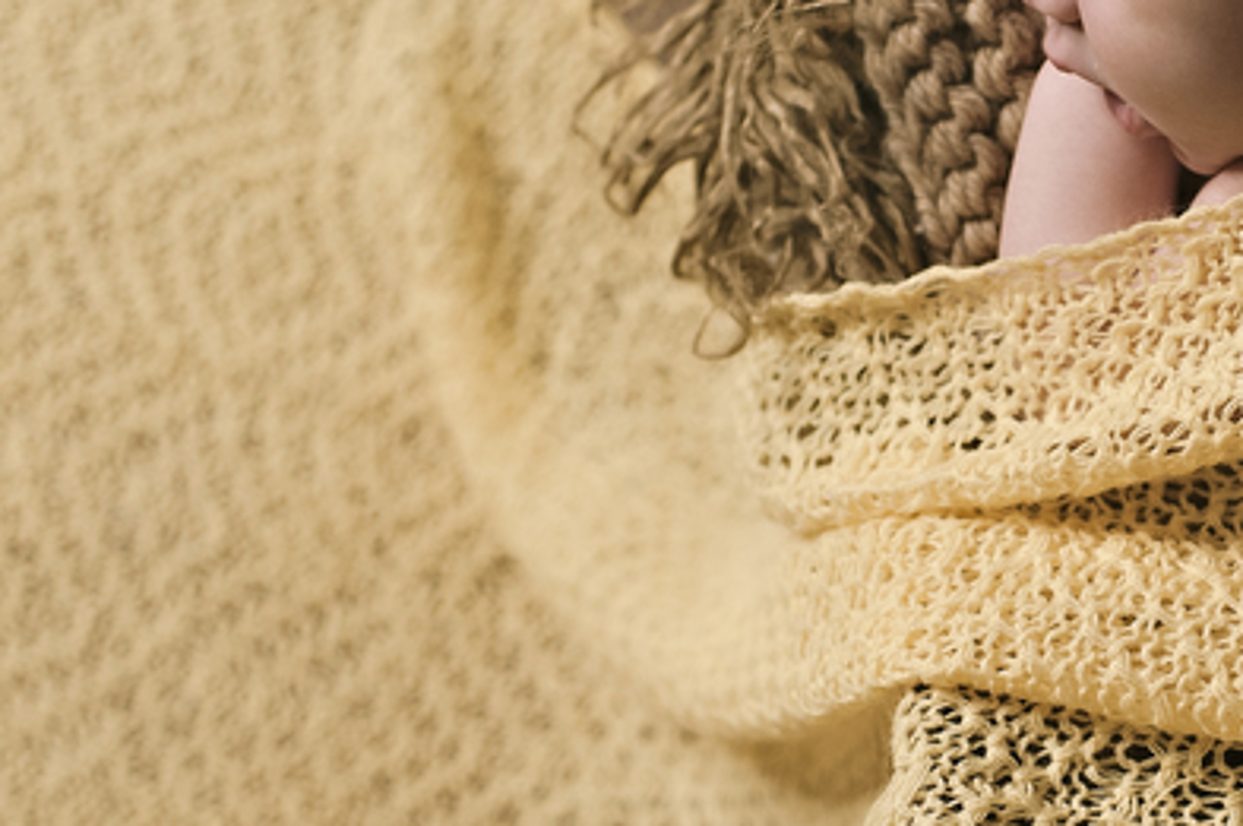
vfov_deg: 12.8
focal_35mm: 107
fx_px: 3690
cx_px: 1290
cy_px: 320
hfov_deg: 18.5
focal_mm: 35
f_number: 2.5
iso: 500
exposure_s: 1/125
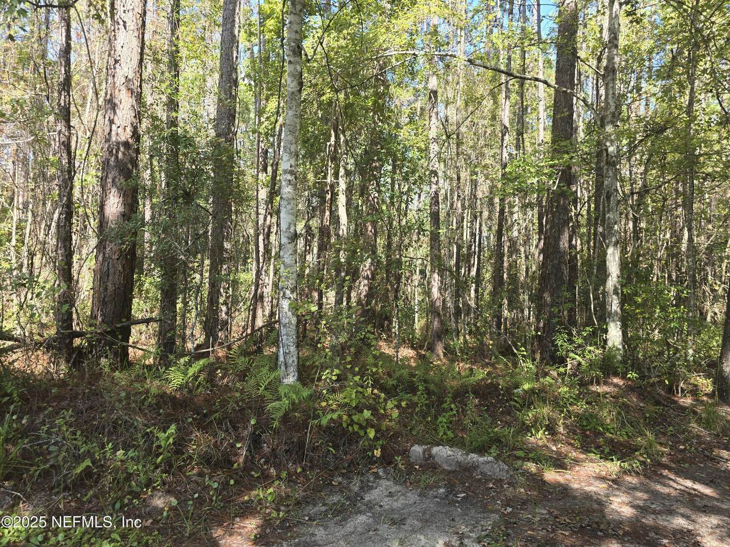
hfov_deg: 73.9
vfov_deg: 58.9
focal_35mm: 23
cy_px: 274
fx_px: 485
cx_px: 365
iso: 32
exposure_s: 1/180
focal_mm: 6.3
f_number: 1.7
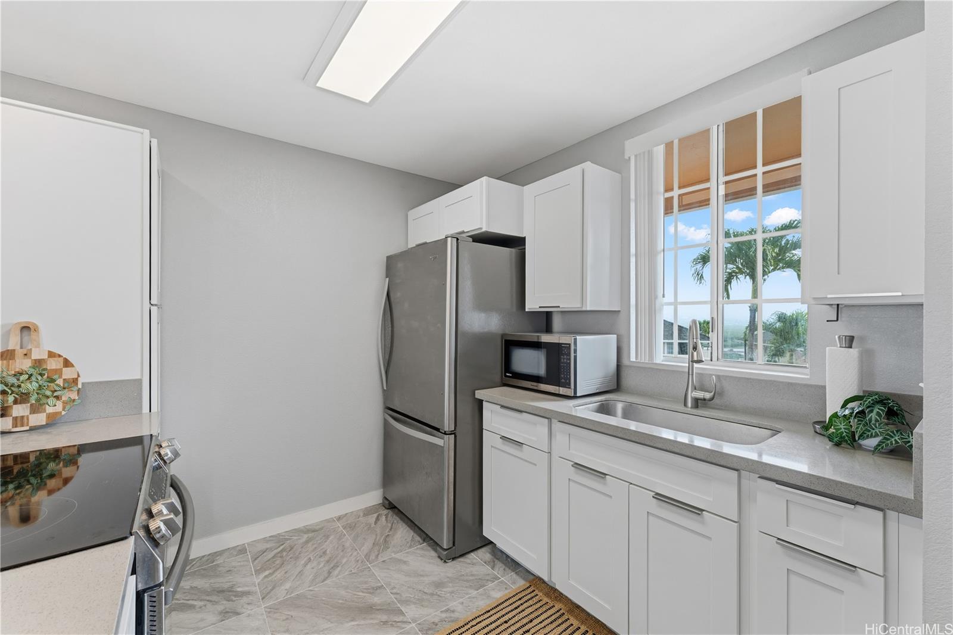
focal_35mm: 14
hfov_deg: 104.3
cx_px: 476
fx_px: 371
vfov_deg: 81.2
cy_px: 318
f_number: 9
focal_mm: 14
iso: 200
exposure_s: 1/100
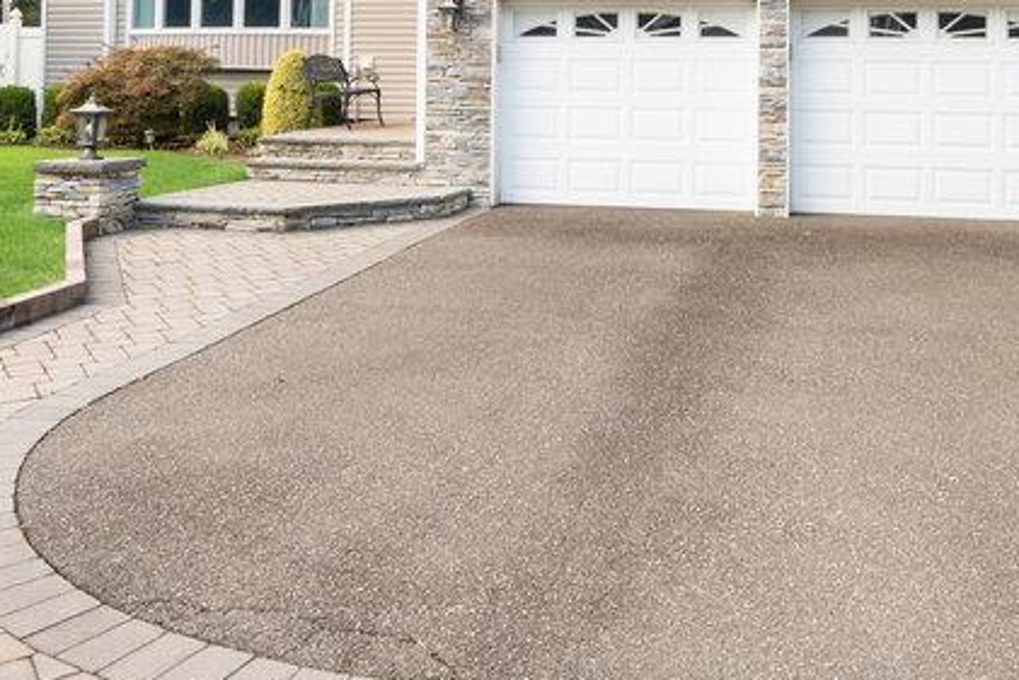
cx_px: 569
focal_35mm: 38
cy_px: 69
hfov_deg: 50.6
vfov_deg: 33.3
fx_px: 1076
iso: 640
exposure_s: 1/320
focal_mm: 16
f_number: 7.1
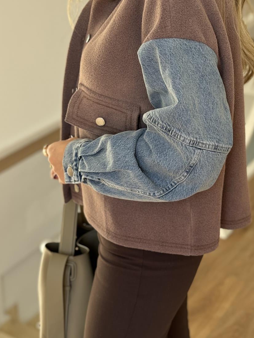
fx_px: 685
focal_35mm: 70
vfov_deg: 27.7
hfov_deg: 21.0
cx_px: 160
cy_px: 133
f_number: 1.78
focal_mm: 6.76
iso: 64
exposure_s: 1/320
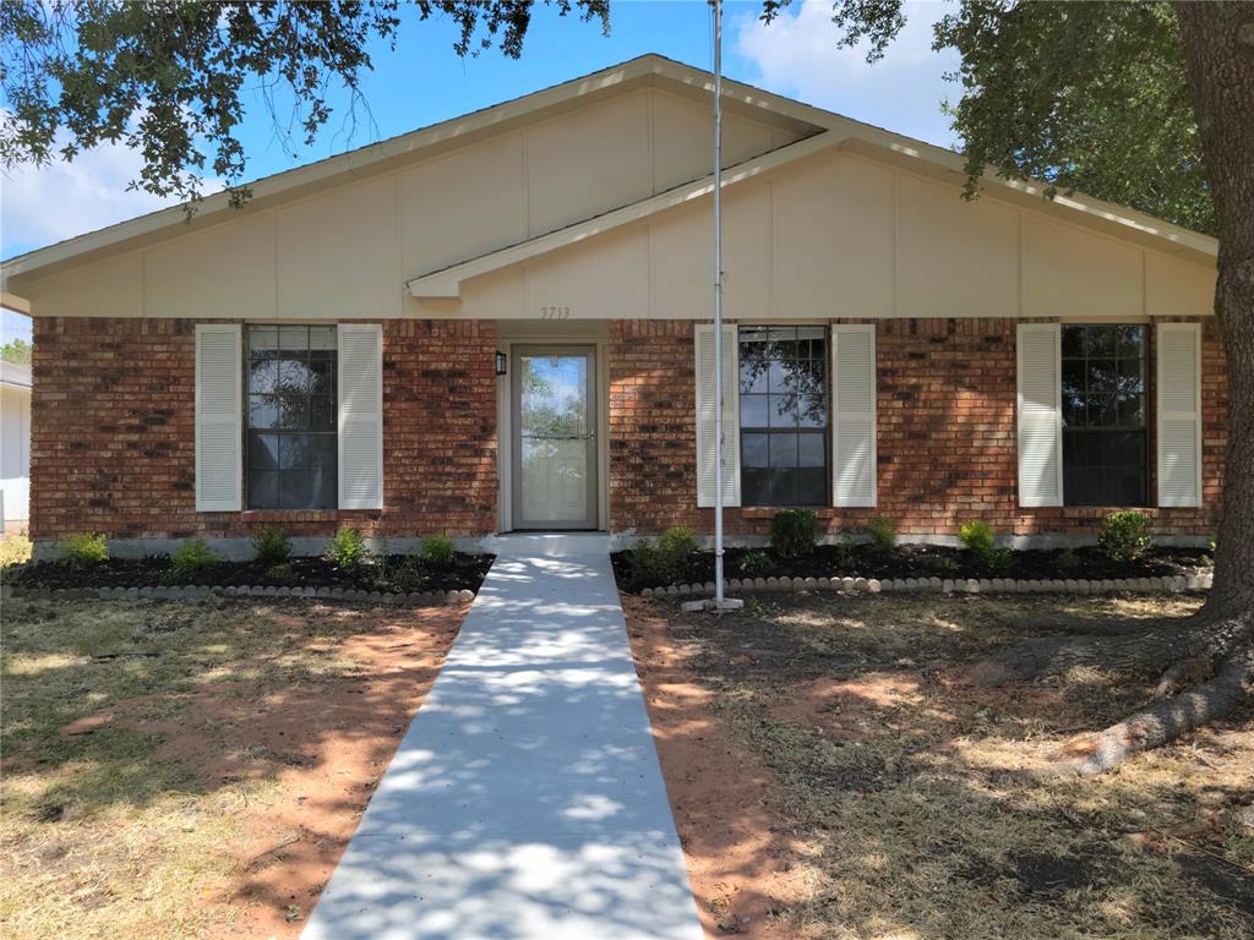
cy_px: 470
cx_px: 627
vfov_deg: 49.7
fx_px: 1014
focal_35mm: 28
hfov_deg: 63.4
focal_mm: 5.9
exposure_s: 1/421
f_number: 2
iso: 25
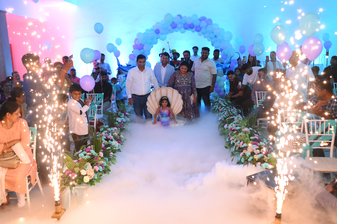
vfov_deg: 37.8
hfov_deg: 54.5
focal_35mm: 35
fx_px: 327
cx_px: 168
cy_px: 112
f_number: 2.8
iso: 2500
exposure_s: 1/500
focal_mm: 35
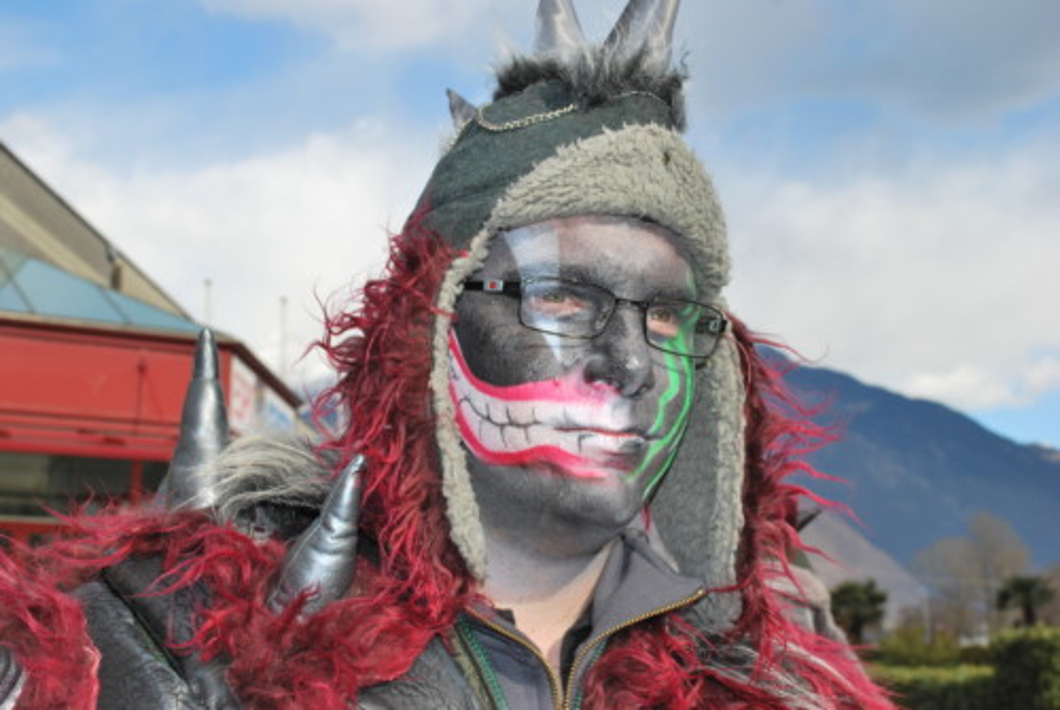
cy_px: 355
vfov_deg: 26.6
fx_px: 1504
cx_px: 530
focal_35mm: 51
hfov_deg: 38.8
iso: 100
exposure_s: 1/200
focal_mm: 34
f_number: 9
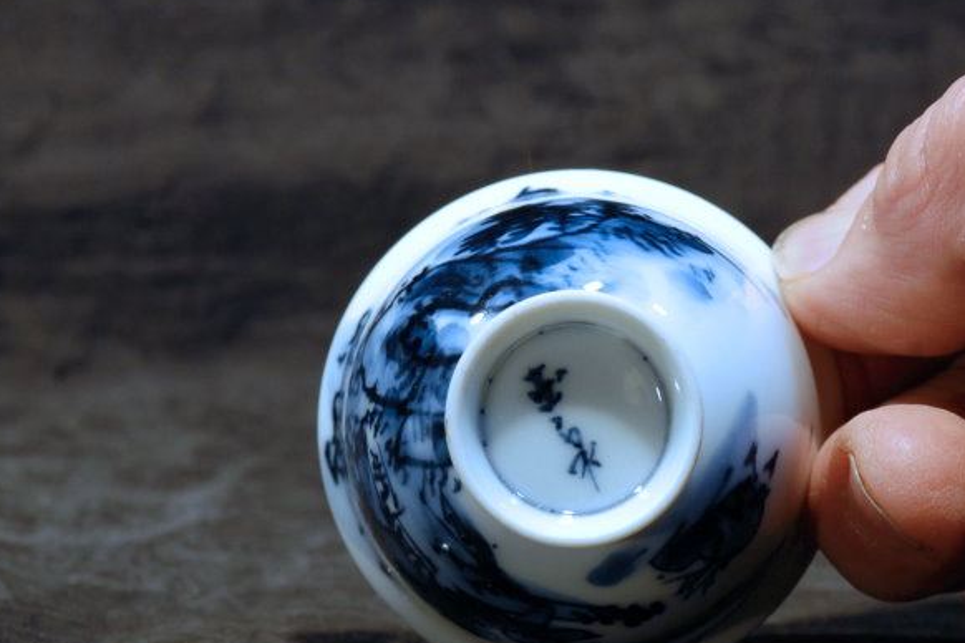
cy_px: 398
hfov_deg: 8.9
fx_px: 6184
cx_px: 588
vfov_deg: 6.0
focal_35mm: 231
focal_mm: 105
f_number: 13
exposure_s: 1/25
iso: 400
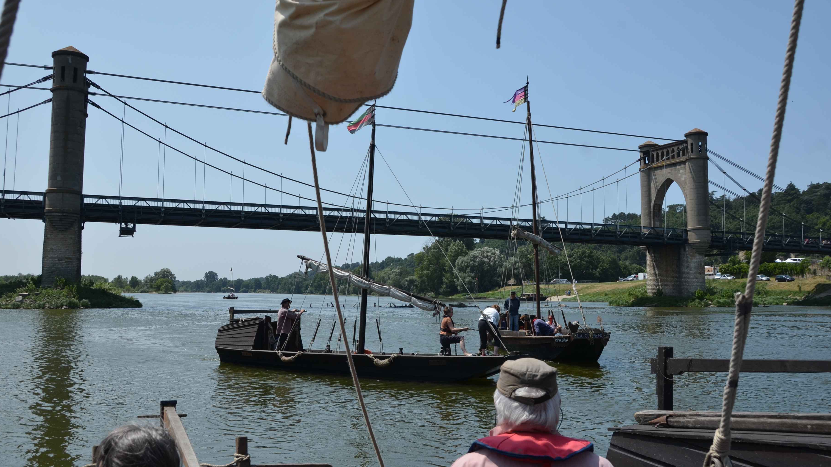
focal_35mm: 32
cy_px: 225
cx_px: 418
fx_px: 705
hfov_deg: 61.0
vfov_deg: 36.7
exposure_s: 1/250
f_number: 8
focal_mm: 20
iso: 180
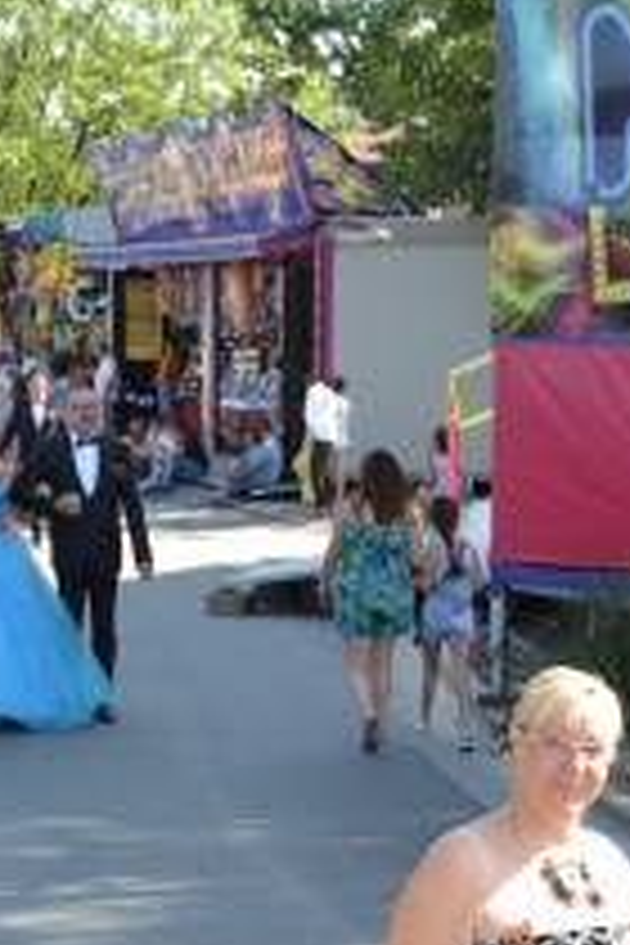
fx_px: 2520
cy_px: 981
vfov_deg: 20.5
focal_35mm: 96
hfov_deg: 14.0
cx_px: 630
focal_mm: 28
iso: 125
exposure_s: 1/125
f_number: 5.6
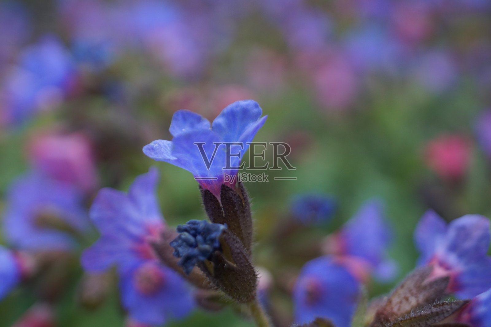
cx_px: 246
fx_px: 1125
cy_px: 164
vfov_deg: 16.5
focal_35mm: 82
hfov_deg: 24.6
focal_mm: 55
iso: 500
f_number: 5.6
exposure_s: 1/160
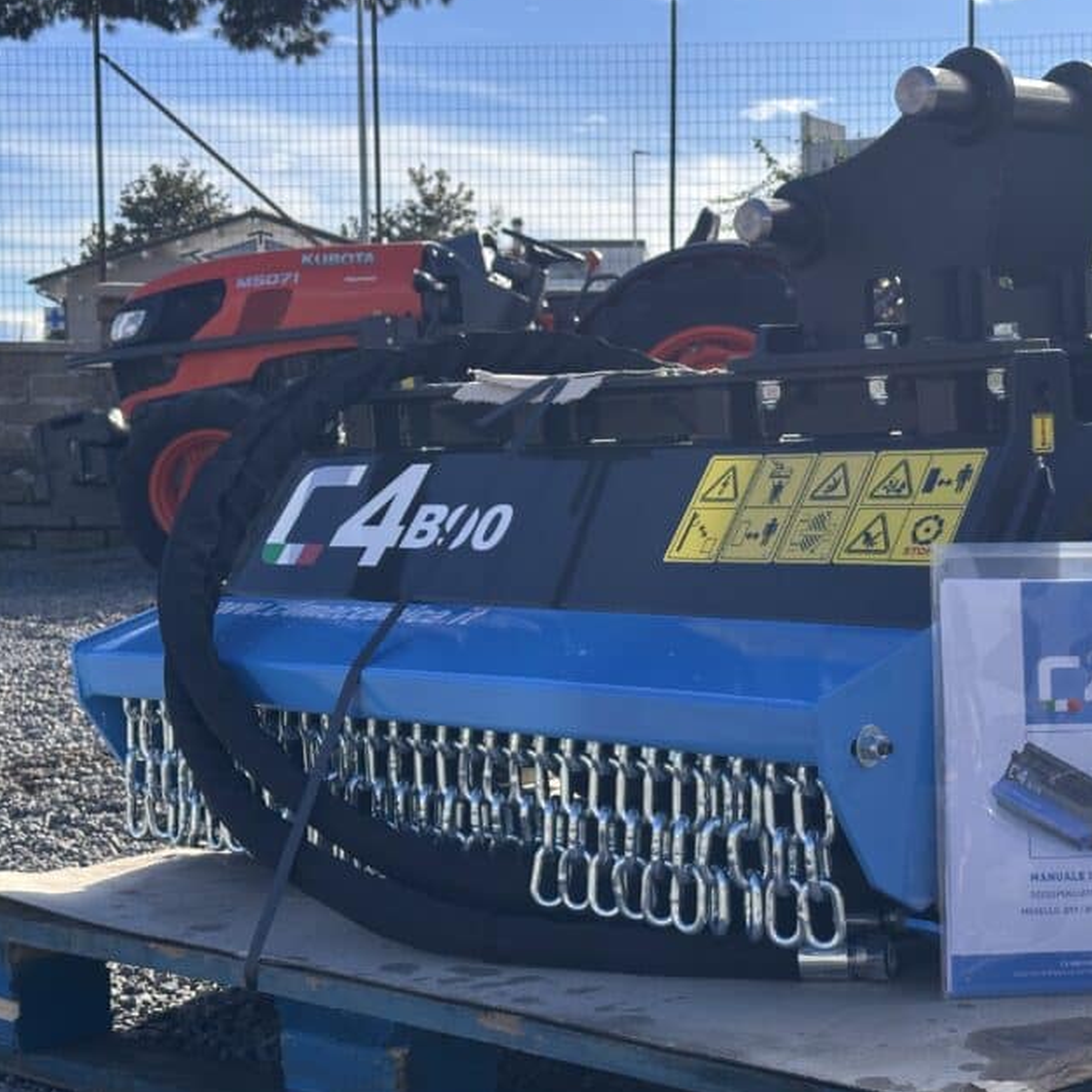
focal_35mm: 61
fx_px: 2177
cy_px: 561
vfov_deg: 28.2
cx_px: 780
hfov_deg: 27.9
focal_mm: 6.86
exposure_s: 1/1880
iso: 64
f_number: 1.78
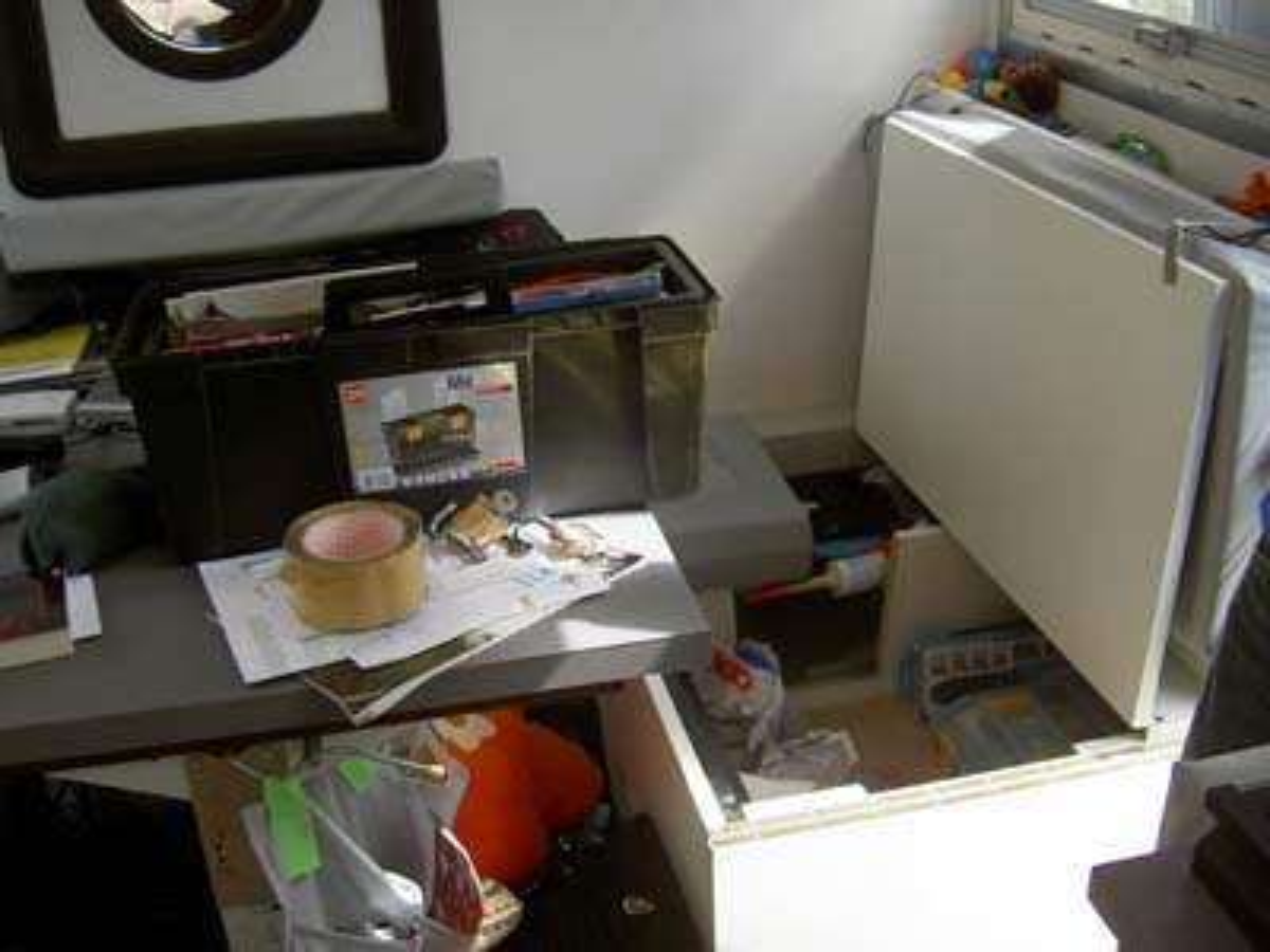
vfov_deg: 36.8
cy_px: 476
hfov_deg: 47.9
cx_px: 635
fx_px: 1431
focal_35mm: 39
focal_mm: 8
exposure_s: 1/89.3
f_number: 2.8
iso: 100
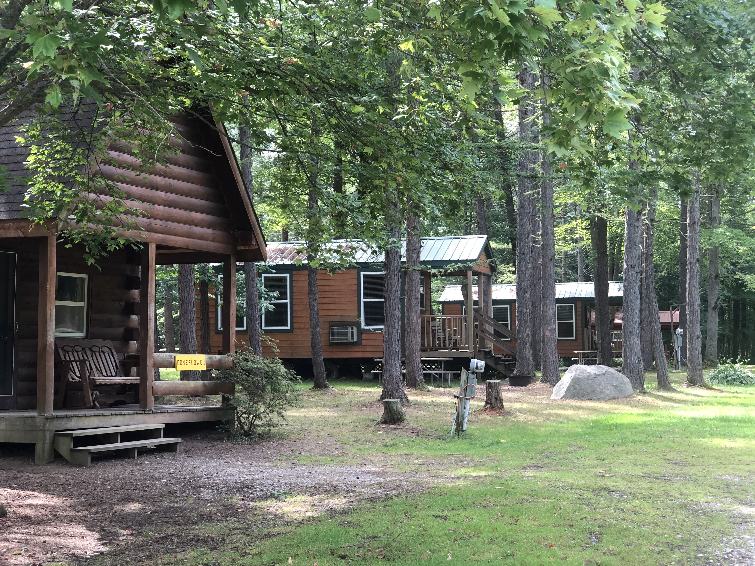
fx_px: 1243
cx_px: 378
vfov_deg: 25.7
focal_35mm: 57
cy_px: 283
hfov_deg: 33.8
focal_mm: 6.6
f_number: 2.8
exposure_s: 1/40
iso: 20
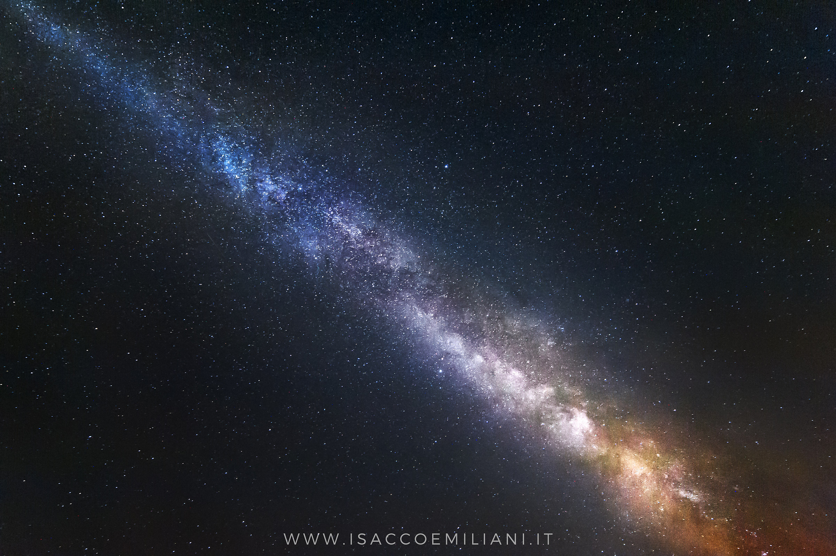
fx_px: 325
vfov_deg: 81.1
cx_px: 418
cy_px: 278
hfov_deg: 104.3
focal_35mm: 14
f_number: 2.8
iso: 3200
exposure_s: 20
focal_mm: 14
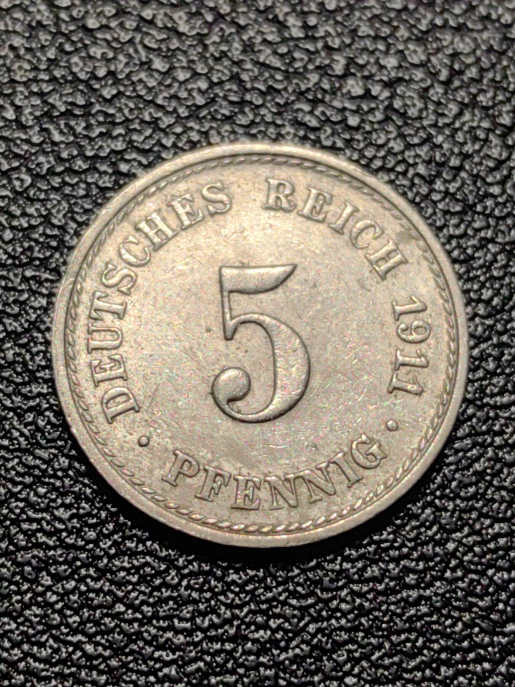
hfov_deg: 15.6
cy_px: 344
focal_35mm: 95
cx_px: 258
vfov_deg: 20.7
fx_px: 1884
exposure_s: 1/321
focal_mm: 5.75
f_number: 2
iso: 50
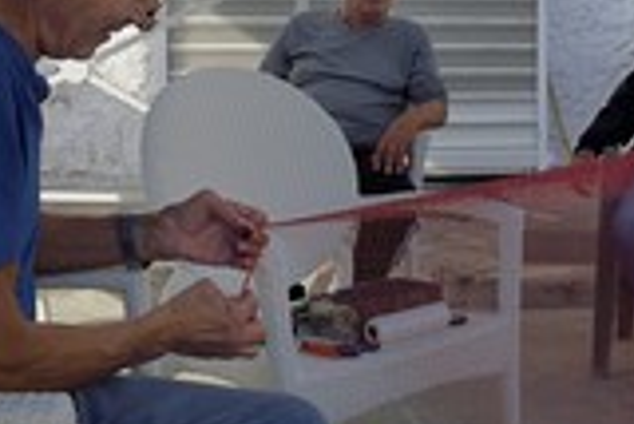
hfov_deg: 30.4
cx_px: 579
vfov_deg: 21.6
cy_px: 151
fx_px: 1110
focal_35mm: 63
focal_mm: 24
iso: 200
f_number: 9
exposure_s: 1/200
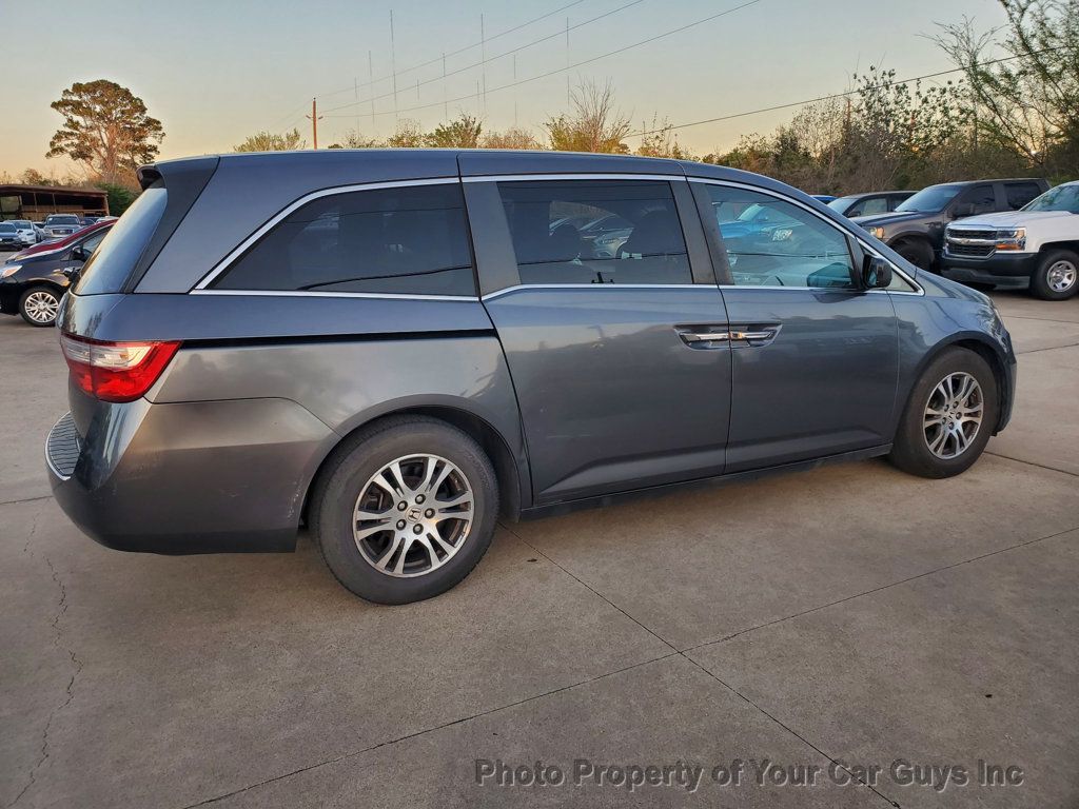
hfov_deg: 67.3
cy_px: 404
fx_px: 810
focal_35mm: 26
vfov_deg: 53.1
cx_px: 540
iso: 50
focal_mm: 4.3
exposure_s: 1/120
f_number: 2.4
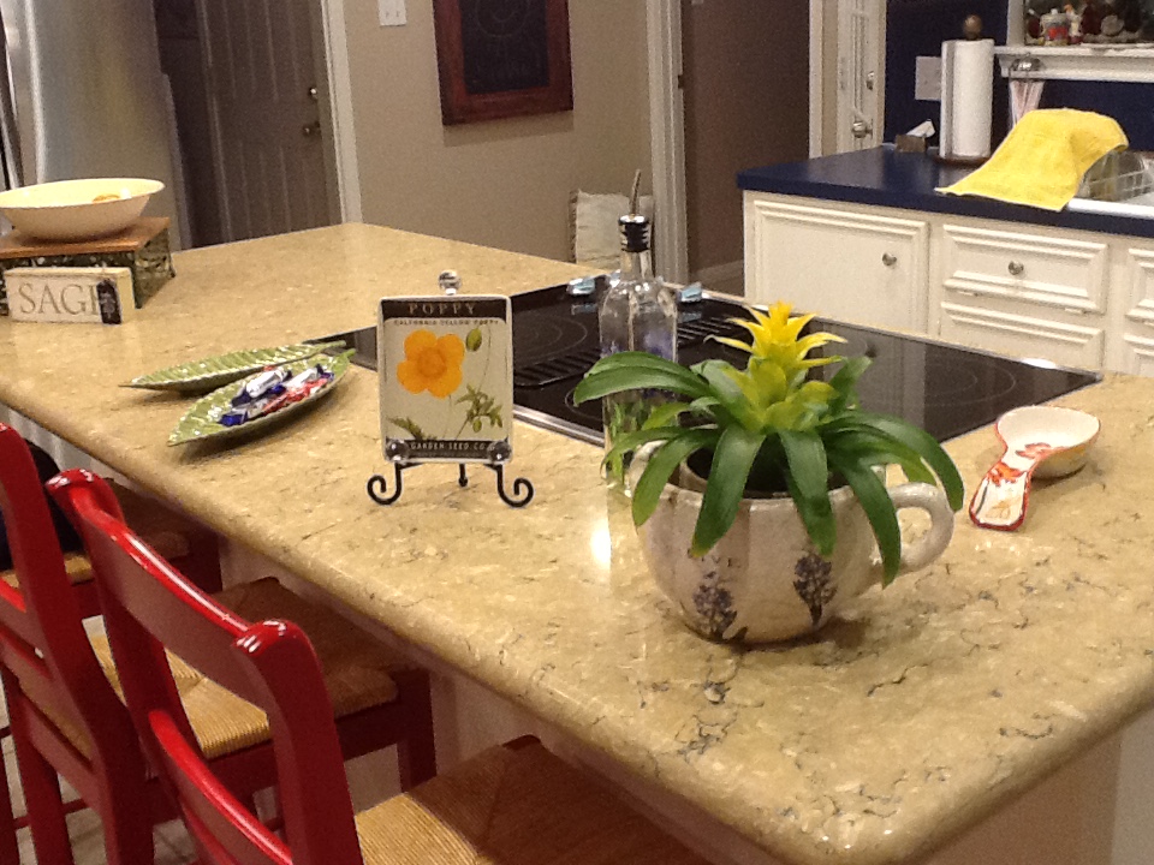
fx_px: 1467
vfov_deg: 32.9
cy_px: 432
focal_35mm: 44
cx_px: 577
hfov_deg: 42.9
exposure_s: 1/30
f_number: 2.4
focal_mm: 2.03
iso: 125
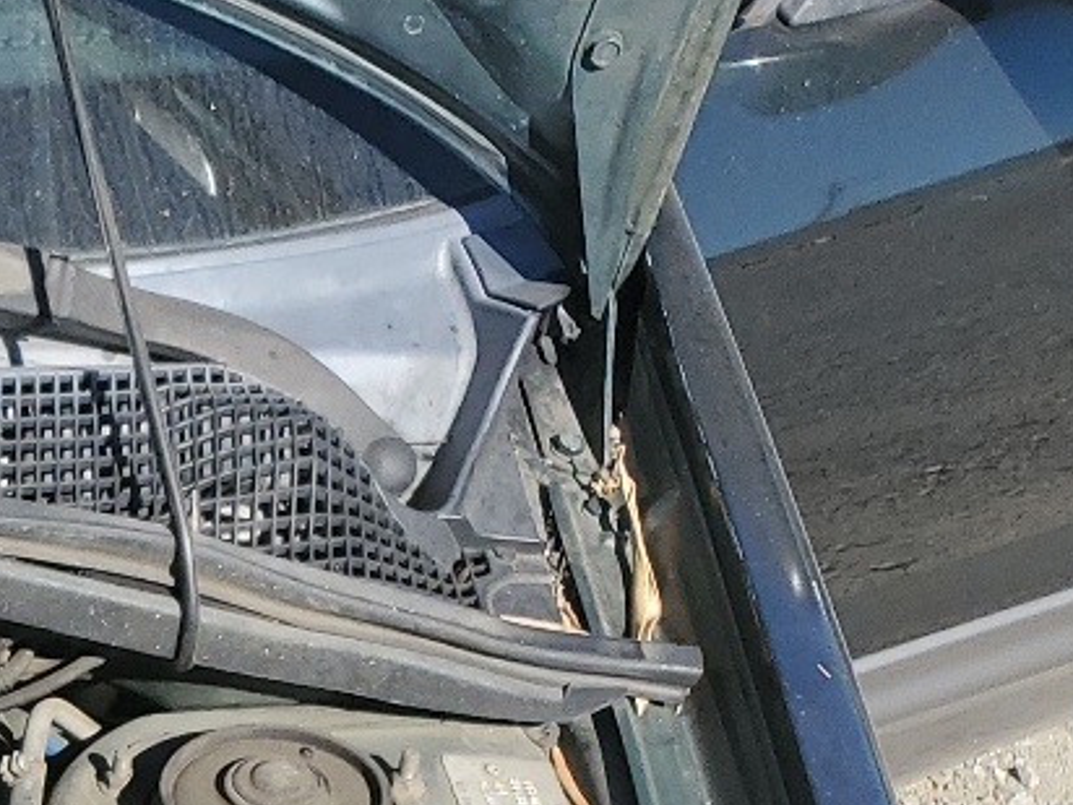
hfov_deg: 16.2
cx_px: -896
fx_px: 3131
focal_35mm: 101
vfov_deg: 13.4
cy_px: 1383
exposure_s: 1/2000
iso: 50
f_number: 1.5
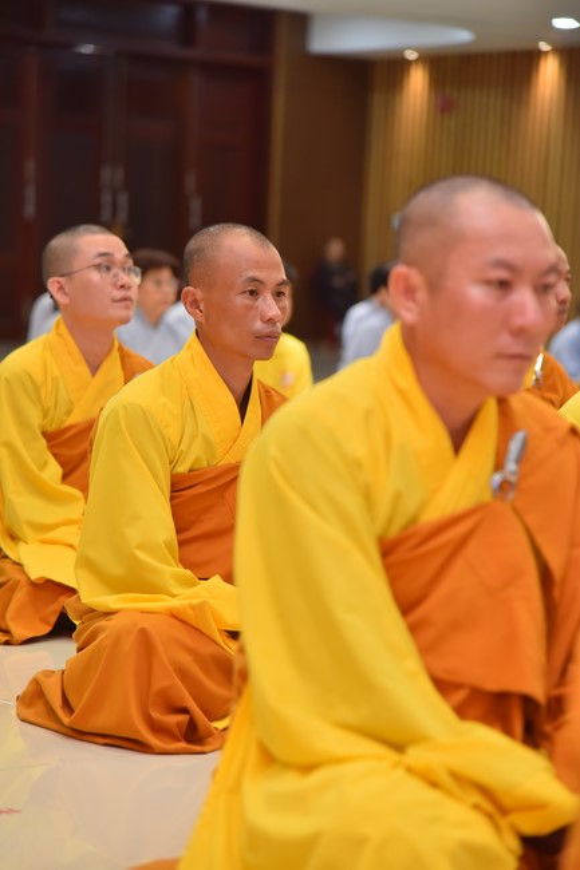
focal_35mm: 120
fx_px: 2901
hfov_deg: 11.4
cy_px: 435
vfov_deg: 17.1
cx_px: 290
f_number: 4
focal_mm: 120
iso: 1250
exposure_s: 1/125
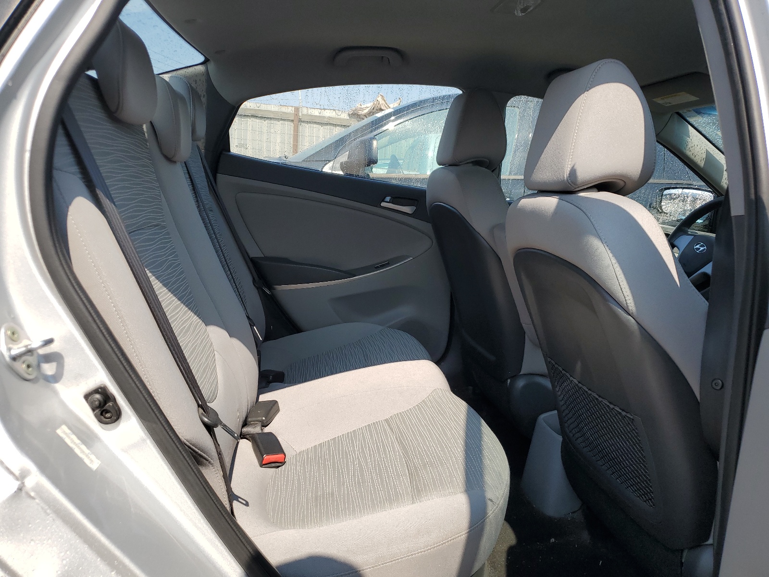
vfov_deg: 53.1
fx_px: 578
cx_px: 384
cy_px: 288
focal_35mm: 26
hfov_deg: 67.3
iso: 50
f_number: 1.5
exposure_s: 1/1667
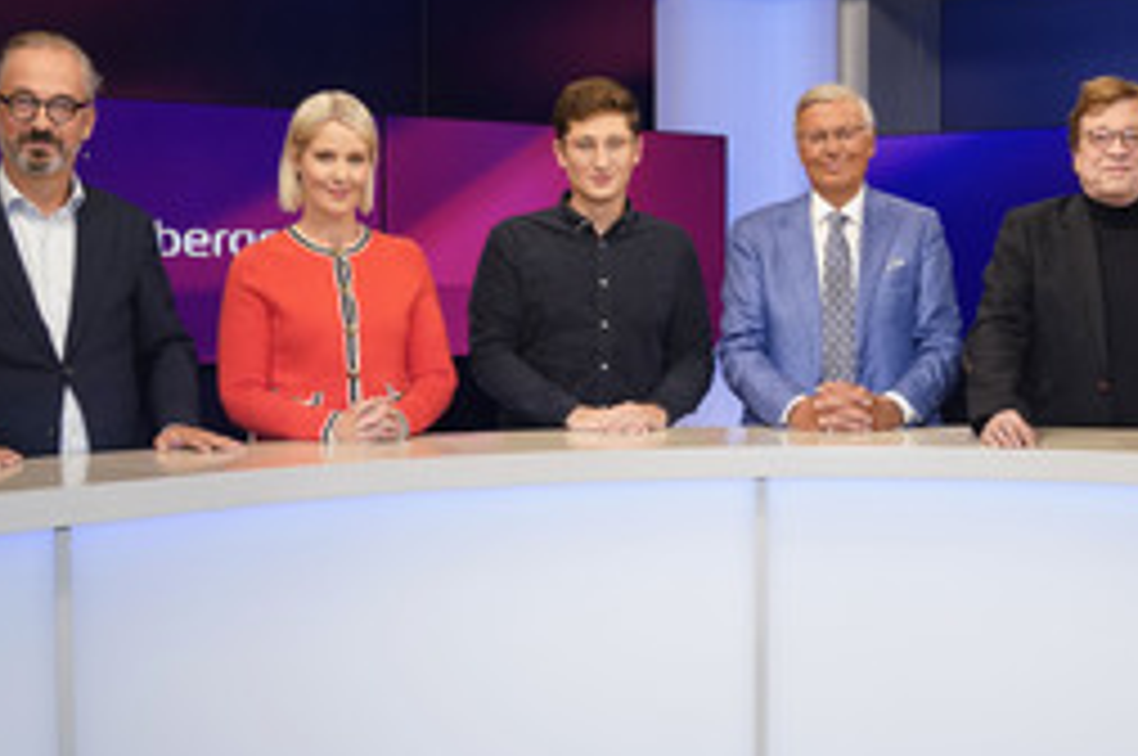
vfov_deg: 26.9
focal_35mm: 50
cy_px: 400
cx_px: 771
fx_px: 1579
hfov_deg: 39.1
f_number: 5.6
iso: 2000
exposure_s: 1/125
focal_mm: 28
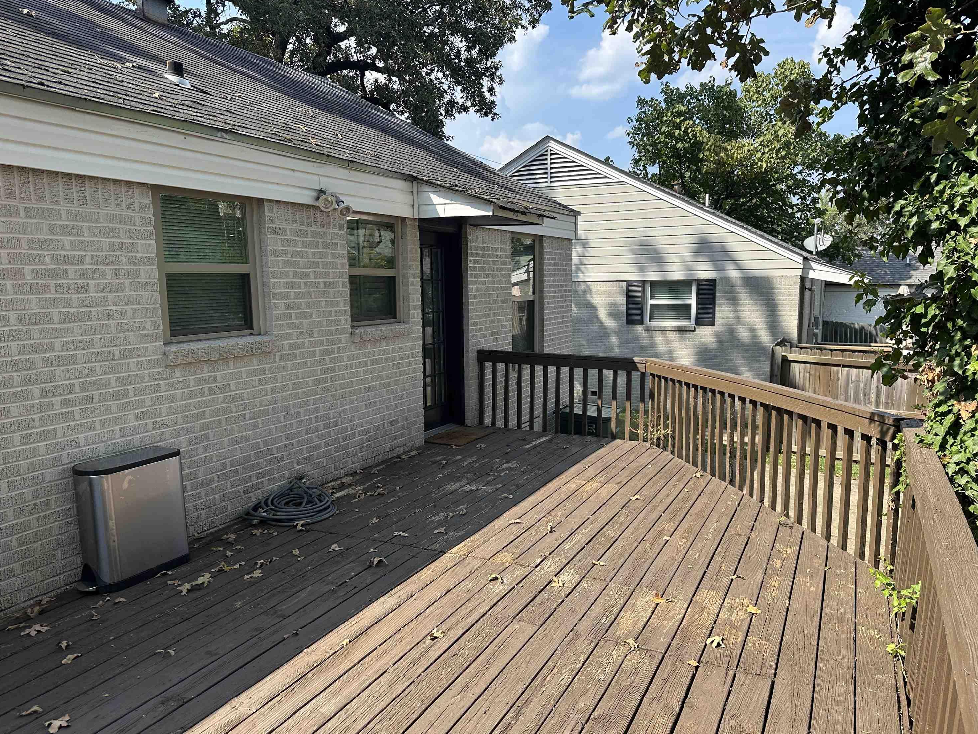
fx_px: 706
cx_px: 507
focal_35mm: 25
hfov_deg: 69.4
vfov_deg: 54.9
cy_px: 379
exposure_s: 1/1562
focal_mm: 6.86
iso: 80
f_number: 1.78
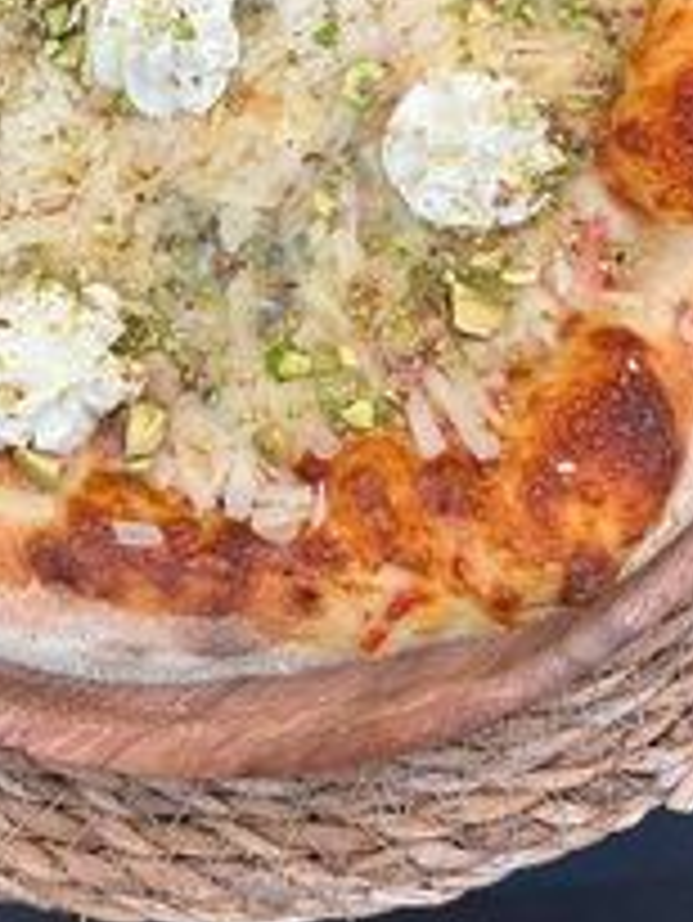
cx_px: 212
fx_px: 1440
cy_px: 45
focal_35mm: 54
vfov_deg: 33.1
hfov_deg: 26.8
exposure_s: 1/50
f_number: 1.5
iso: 160
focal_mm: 5.7
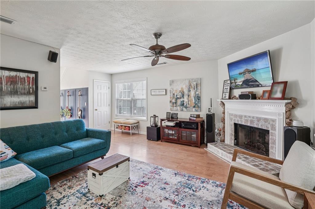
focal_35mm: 16
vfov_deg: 73.7
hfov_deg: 96.8
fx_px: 140
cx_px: 158
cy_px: 104
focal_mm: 16
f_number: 8
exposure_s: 1/10
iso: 400
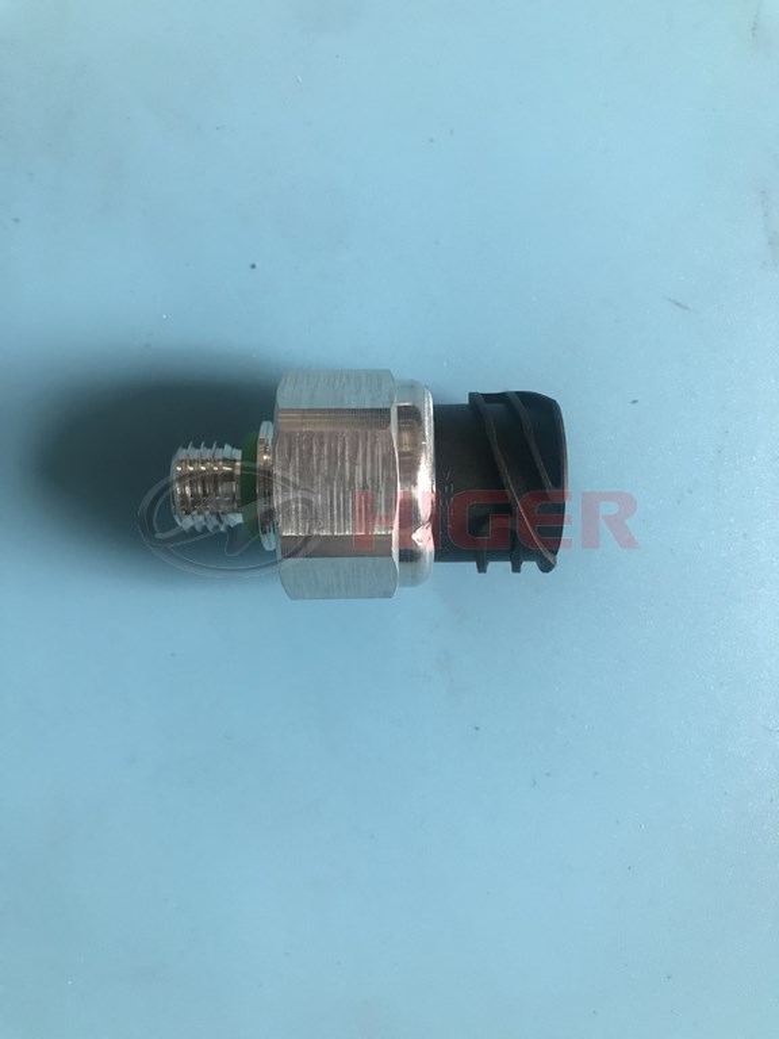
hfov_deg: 49.7
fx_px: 840
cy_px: 520
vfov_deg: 63.4
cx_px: 390
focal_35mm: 28
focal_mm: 3.99
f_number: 1.8
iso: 50
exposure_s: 1/17
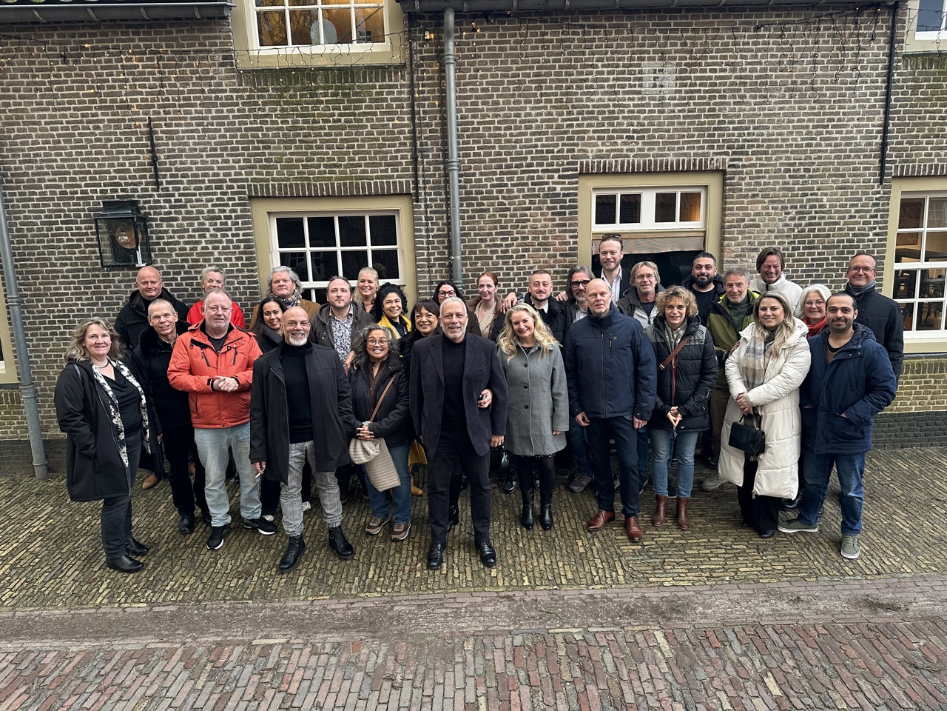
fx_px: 657
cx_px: 474
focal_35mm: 24
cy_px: 356
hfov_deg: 71.6
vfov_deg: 56.8
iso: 160
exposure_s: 1/121
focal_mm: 6.86
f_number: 1.78
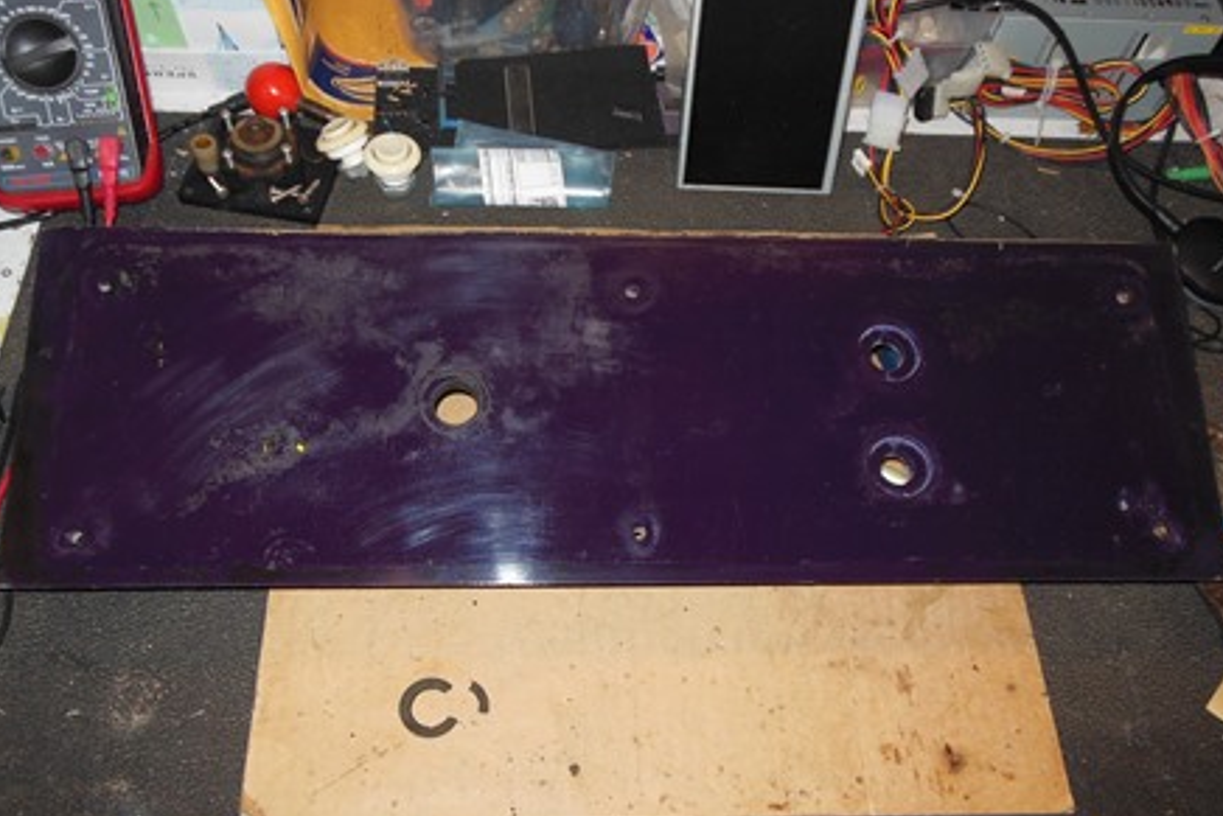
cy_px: 437
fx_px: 1053
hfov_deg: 60.3
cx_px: 612
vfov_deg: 42.3
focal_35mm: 31
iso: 200
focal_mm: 5.2
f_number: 3.3
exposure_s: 1/25
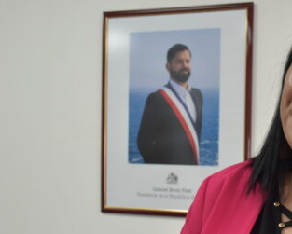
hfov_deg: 26.4
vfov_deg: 22.1
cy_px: 160
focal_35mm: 69
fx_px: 597
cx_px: 273
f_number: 5
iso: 400
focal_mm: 24
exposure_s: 1/80
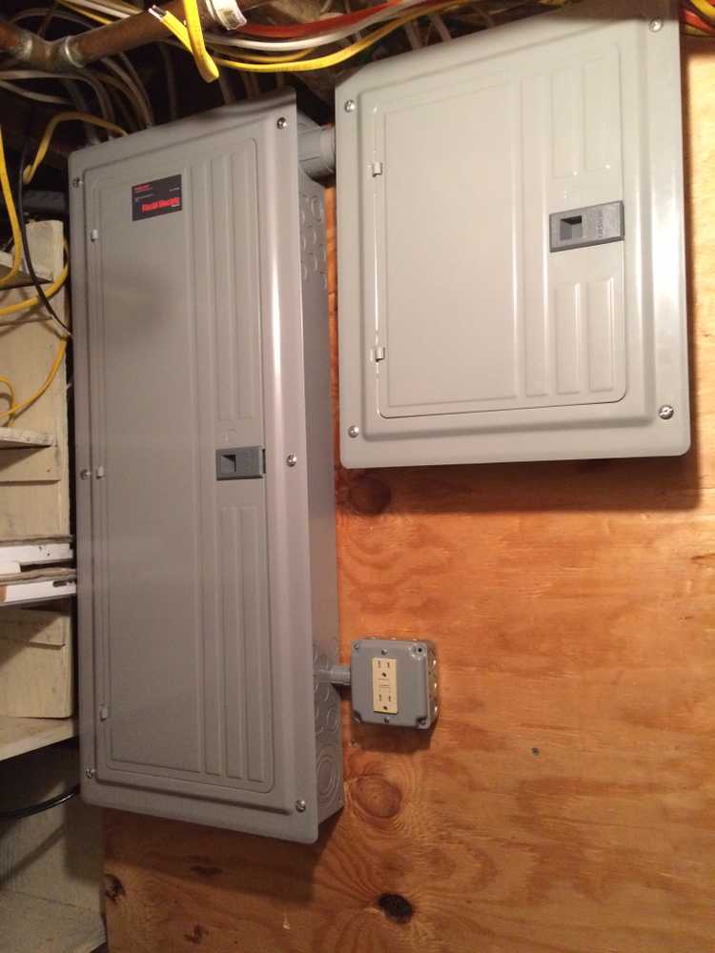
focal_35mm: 29
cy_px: 476
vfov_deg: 61.7
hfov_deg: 48.2
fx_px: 799
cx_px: 358
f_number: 2.2
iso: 250
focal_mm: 4.15
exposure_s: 1/30
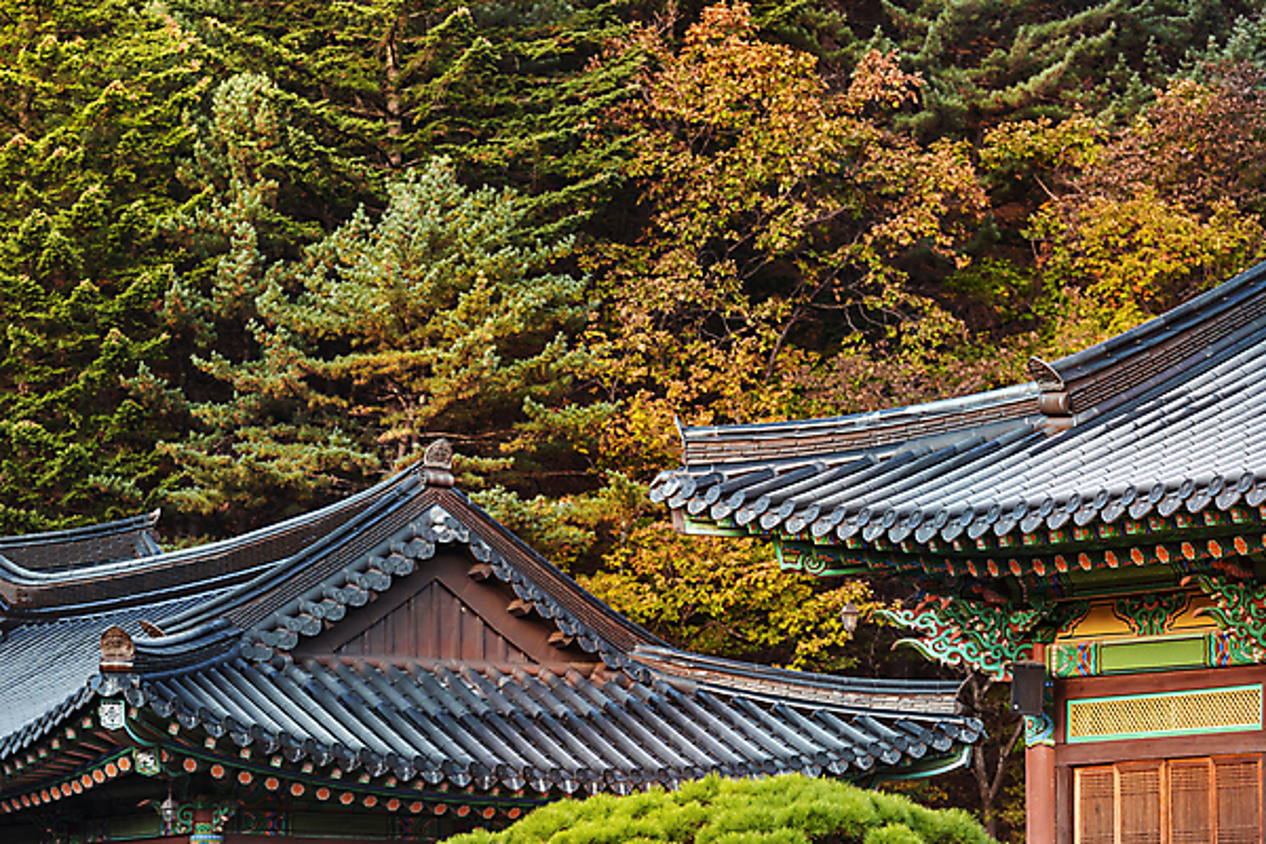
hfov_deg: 16.8
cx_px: 633
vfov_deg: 11.2
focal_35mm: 122
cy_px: 422
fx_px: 4290
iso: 400
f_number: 5
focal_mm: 122
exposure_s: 1/160
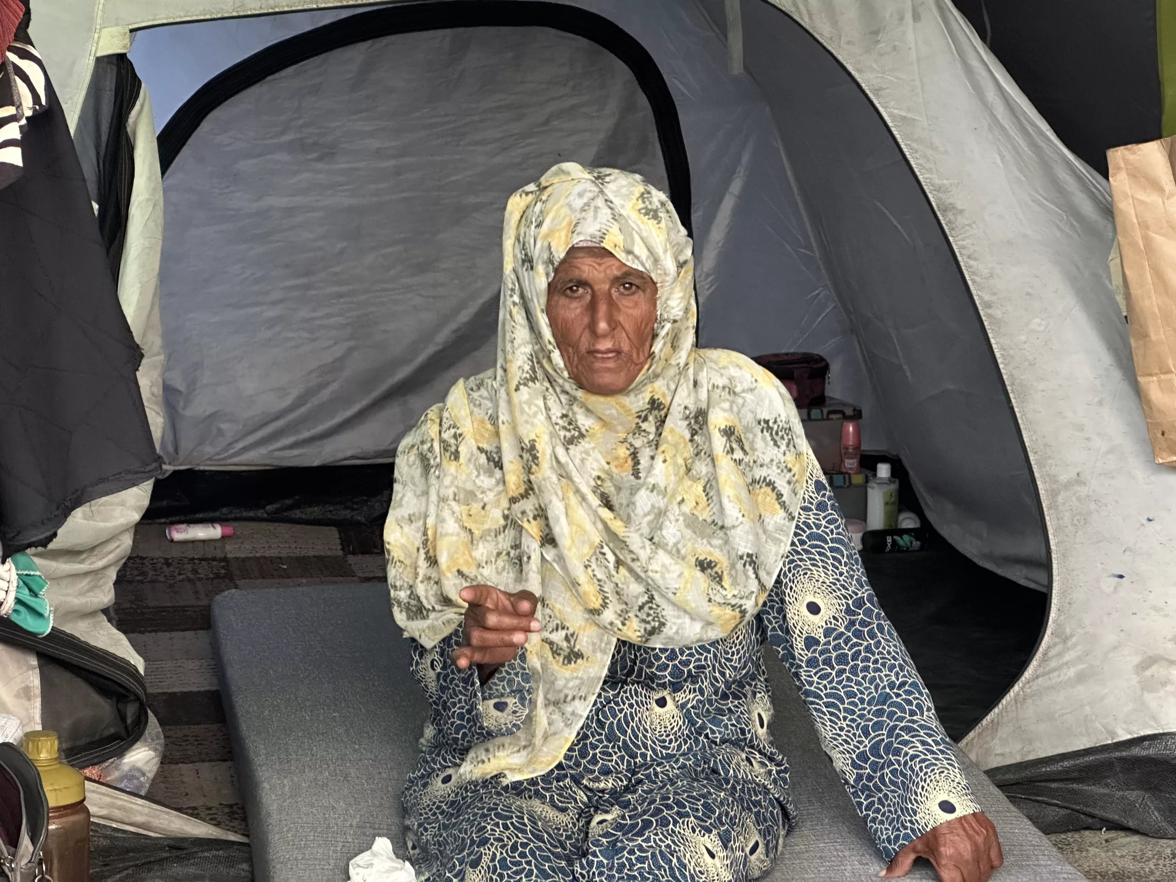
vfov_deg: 19.1
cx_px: 588
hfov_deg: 25.3
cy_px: 441
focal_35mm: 77
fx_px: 2616
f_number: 2.8
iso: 800
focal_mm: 9
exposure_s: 1/44
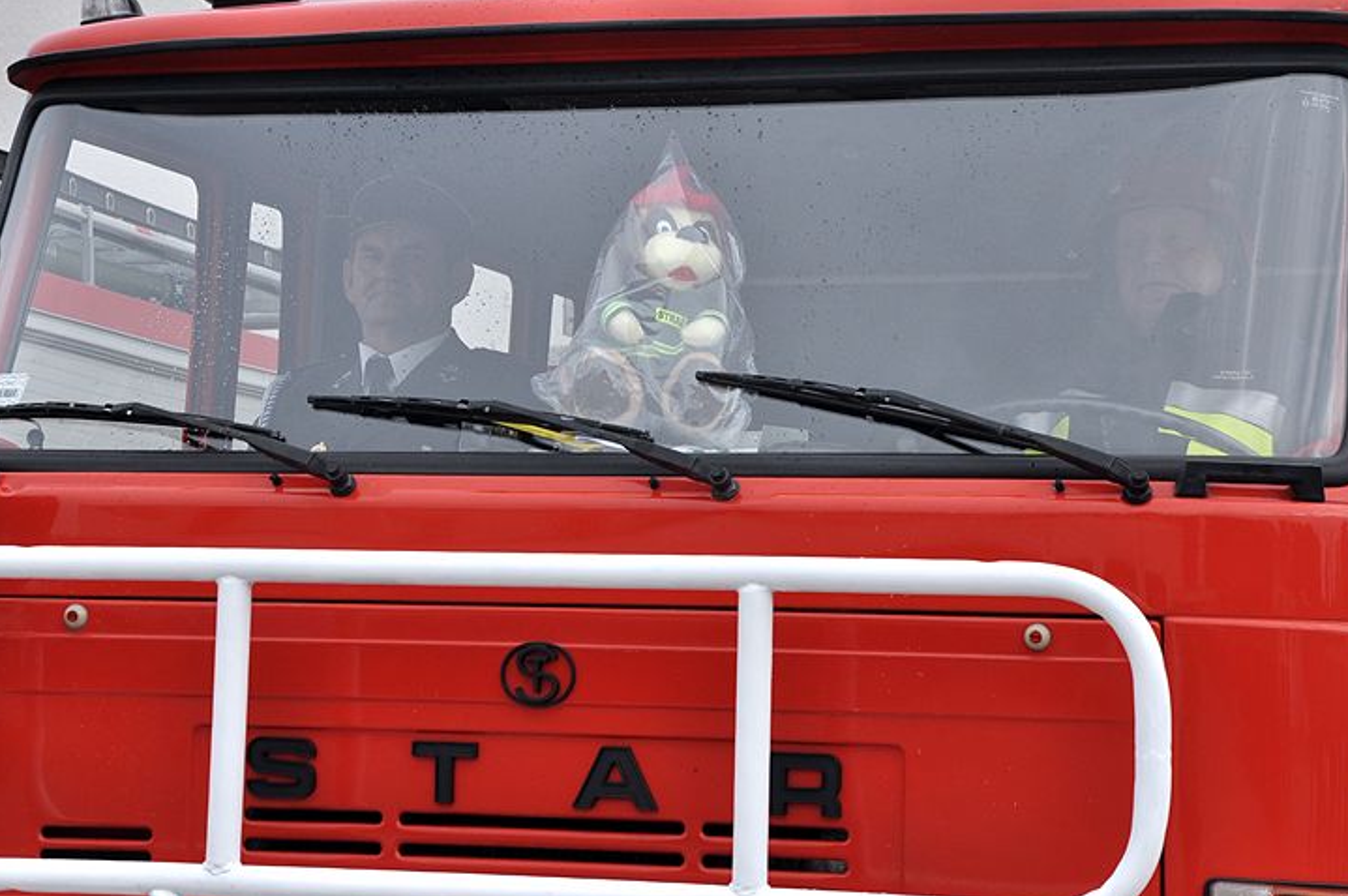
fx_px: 4377
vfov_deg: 11.7
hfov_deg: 17.5
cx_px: 637
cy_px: 432
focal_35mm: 117
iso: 500
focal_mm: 66
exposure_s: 1/800
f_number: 7.1
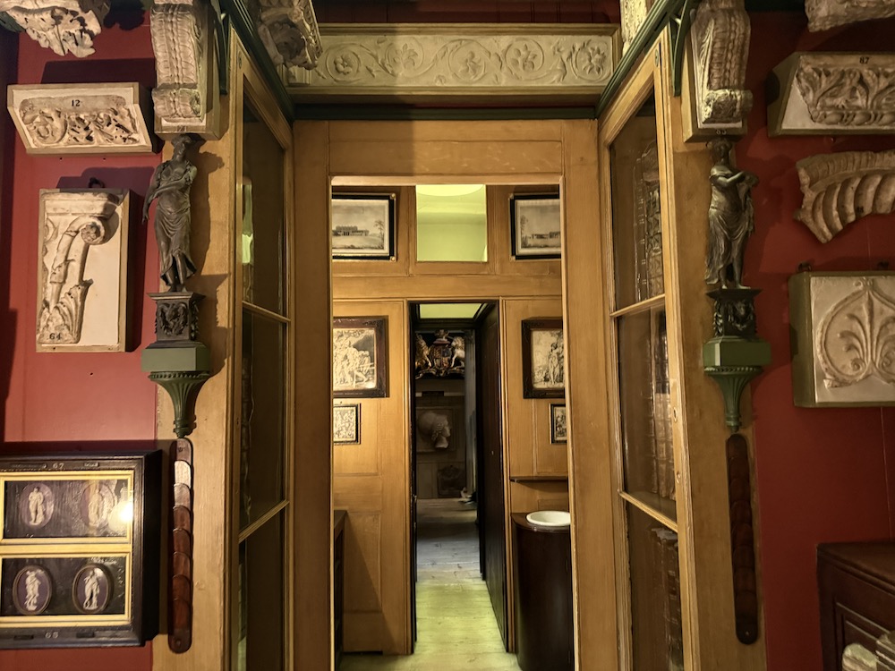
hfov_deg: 71.6
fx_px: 621
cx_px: 448
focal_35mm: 24
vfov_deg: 56.8
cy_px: 336
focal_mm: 6.76
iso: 800
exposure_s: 1/33
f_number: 1.78
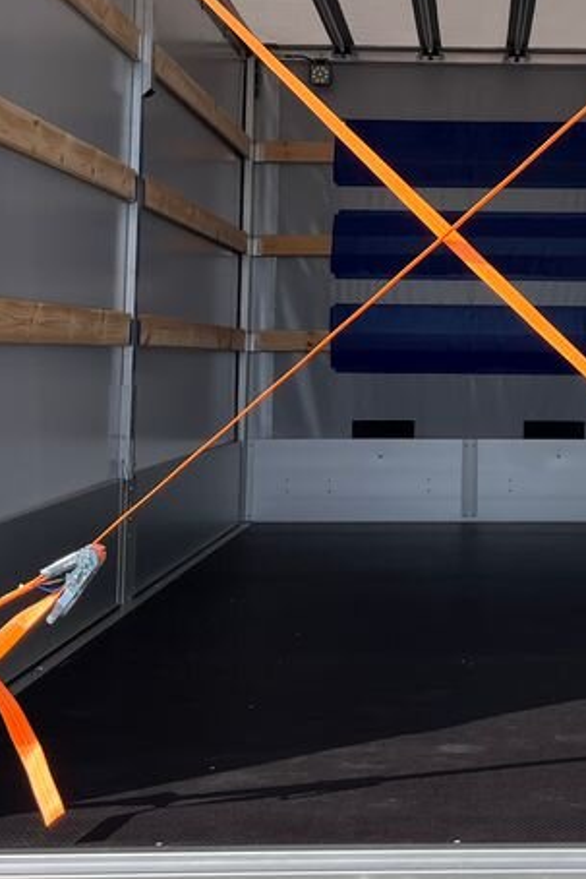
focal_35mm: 61
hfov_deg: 21.8
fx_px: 1488
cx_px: 524
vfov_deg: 32.1
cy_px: 199
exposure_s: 1/1957
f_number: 1.6
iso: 50
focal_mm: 5.1
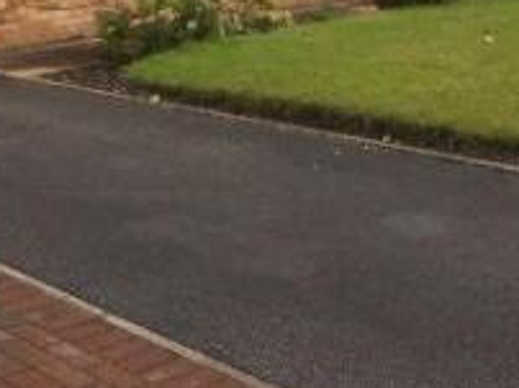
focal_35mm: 78
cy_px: -107
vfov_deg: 17.7
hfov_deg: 25.0
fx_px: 1168
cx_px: 220
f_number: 3.2
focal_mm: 4.9
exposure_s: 1/320
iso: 80
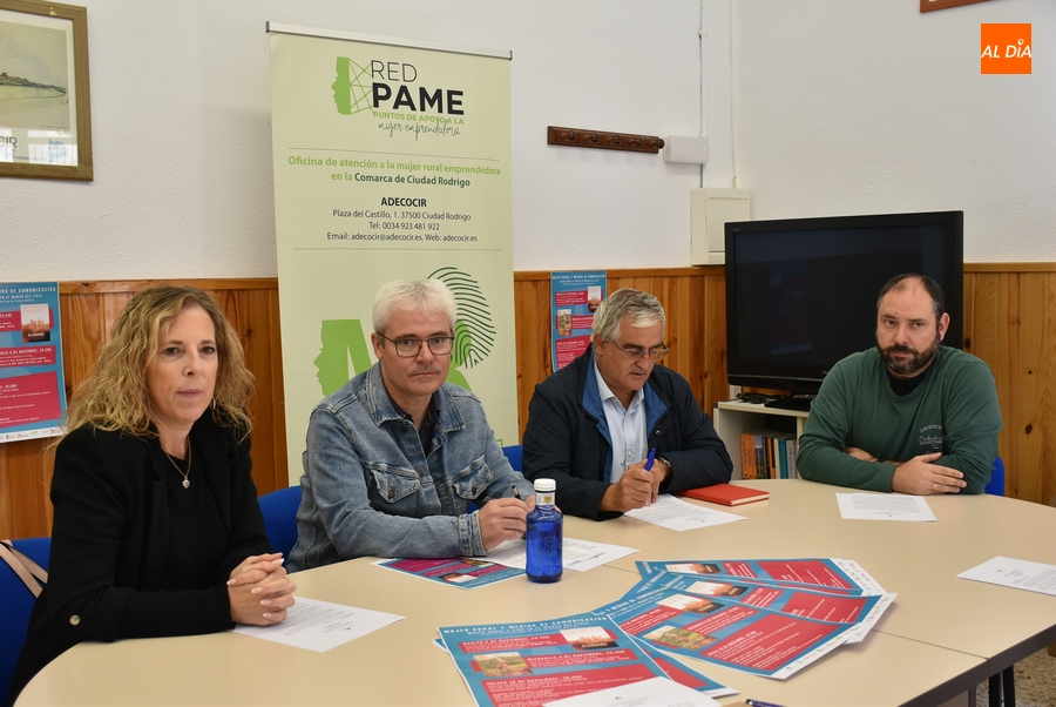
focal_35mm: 39
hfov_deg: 49.5
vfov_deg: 34.3
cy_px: 354
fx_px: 1145
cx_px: 528
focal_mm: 26
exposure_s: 1/80
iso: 400
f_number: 4.5
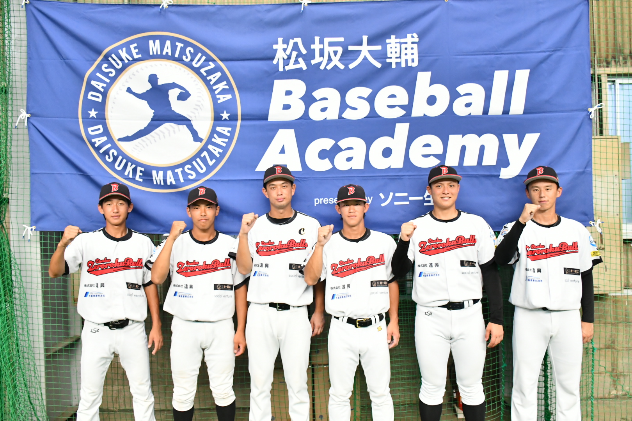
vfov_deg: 43.6
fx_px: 527
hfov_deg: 61.9
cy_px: 210
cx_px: 316
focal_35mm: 30
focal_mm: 20
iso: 3200
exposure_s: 1/800
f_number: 3.5
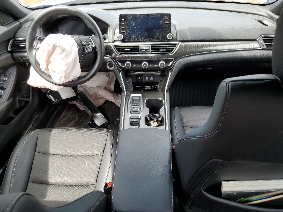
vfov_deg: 53.1
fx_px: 213
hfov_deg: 67.3
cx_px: 142
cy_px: 106
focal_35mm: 26
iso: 50
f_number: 1.5
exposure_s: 1/204
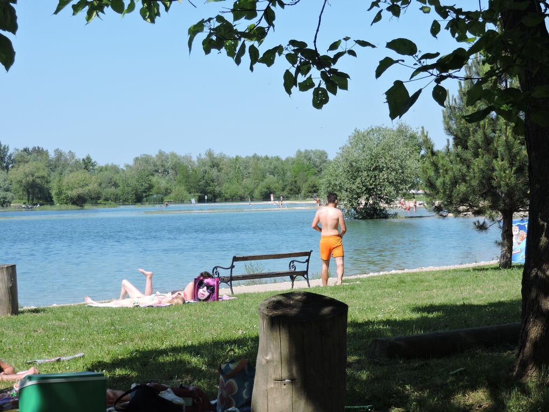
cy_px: 206
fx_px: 1189
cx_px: 274
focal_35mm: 75
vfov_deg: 19.6
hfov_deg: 26.0
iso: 100
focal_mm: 13.4
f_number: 3.9
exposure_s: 1/640
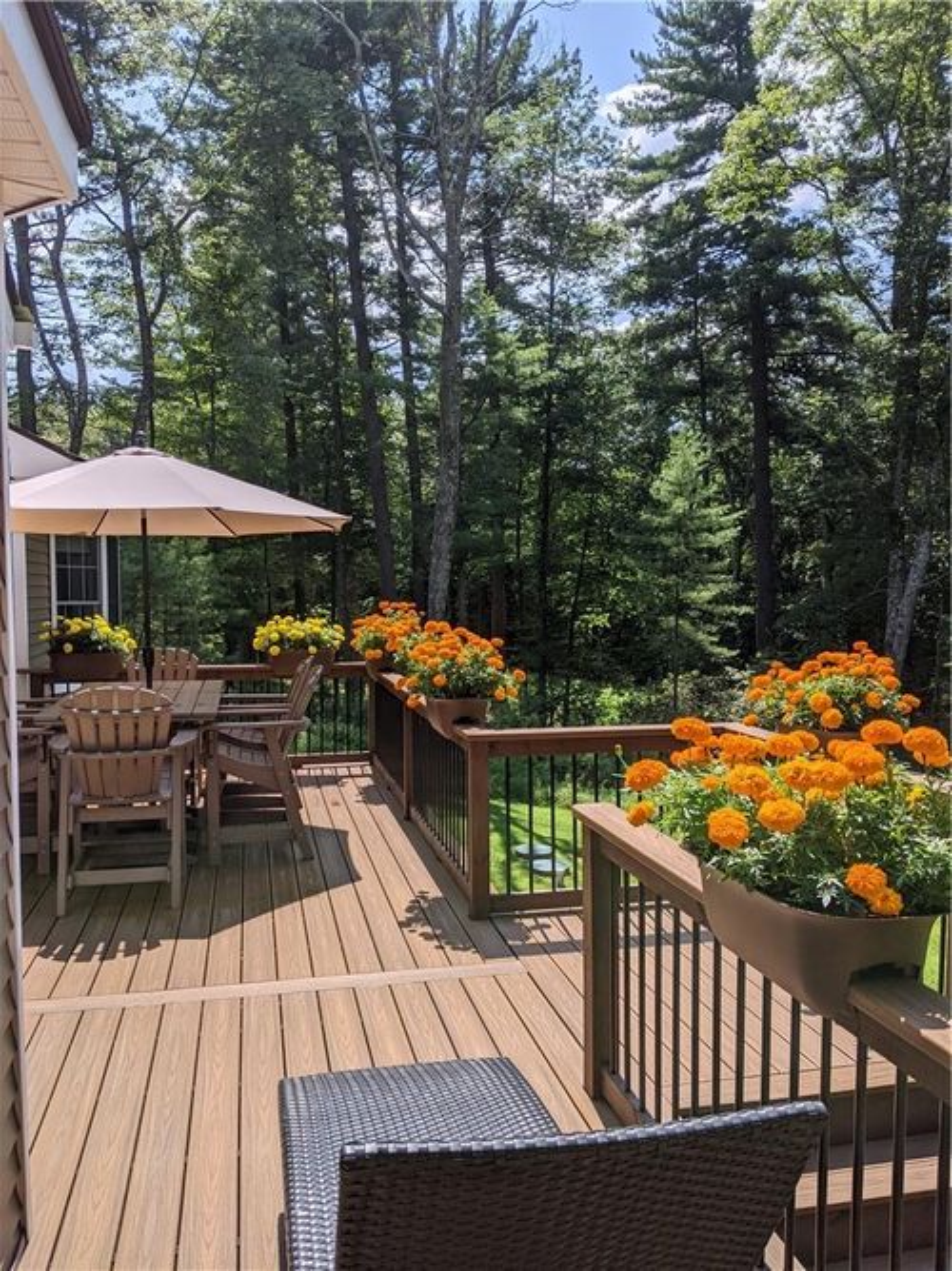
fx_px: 990
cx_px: 476
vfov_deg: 65.3
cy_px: 636
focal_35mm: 27
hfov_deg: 51.3
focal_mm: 4.44
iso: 43
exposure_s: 1/2933
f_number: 1.8
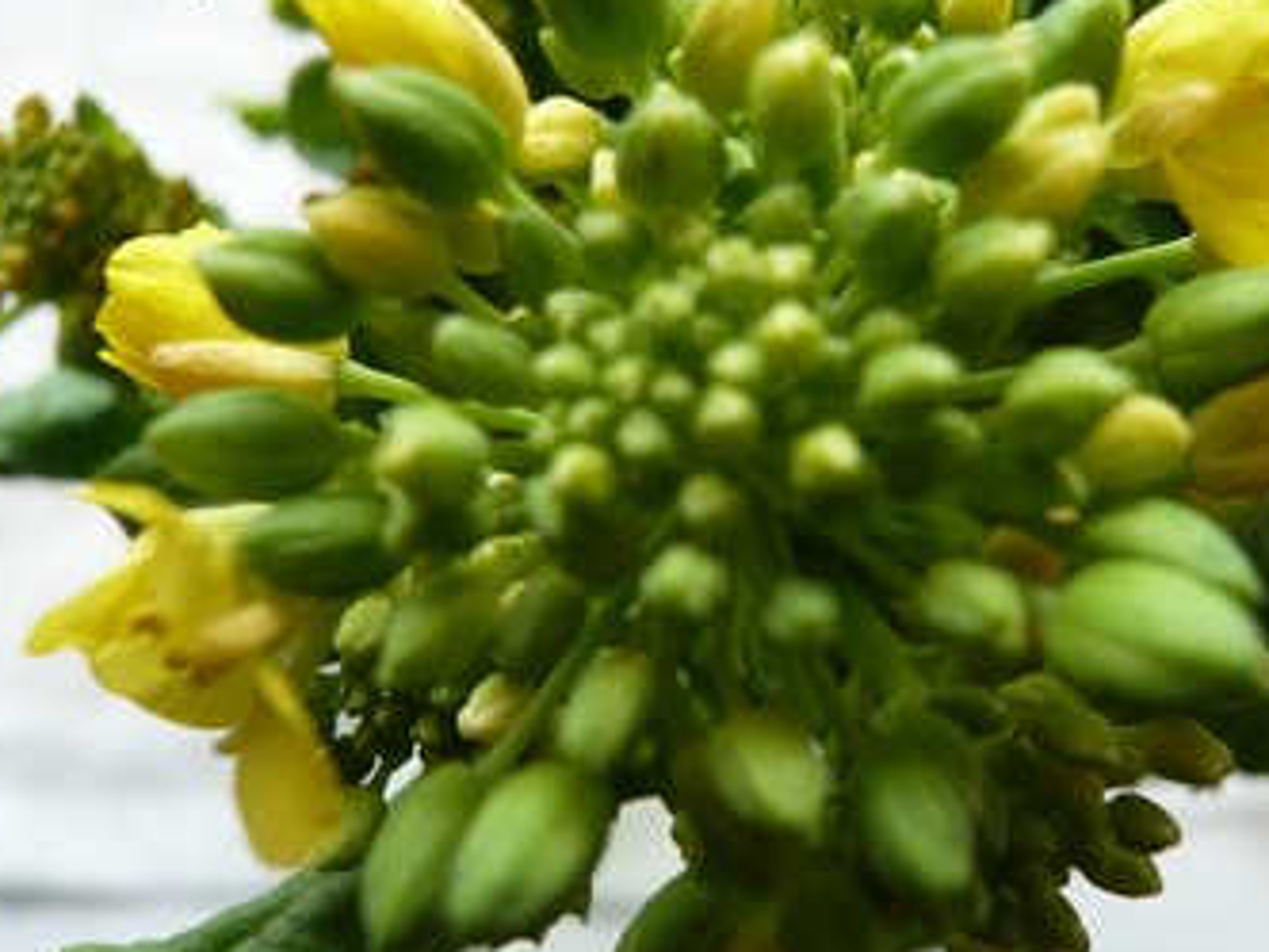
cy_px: 386
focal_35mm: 38
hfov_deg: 48.5
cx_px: 803
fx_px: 1393
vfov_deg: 37.6
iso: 100
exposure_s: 1/100
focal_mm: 4.6
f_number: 2.8
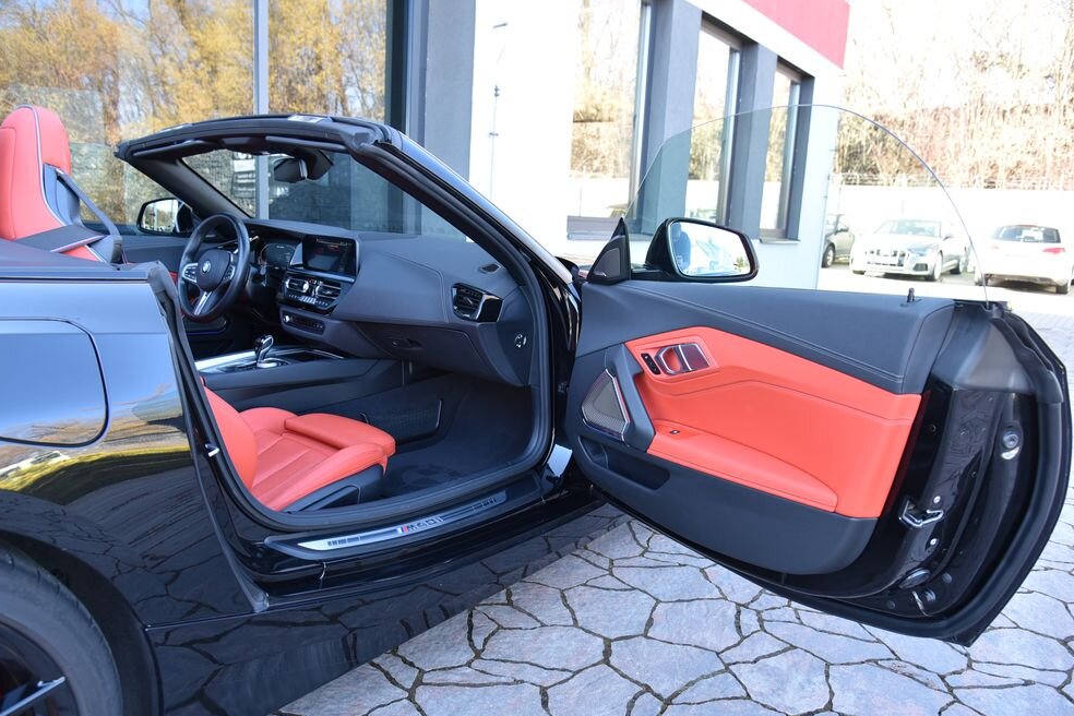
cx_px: 532
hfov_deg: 71.5
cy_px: 372
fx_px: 746
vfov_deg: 51.3
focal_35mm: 25
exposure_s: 1/80
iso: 500
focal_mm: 24
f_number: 4.5
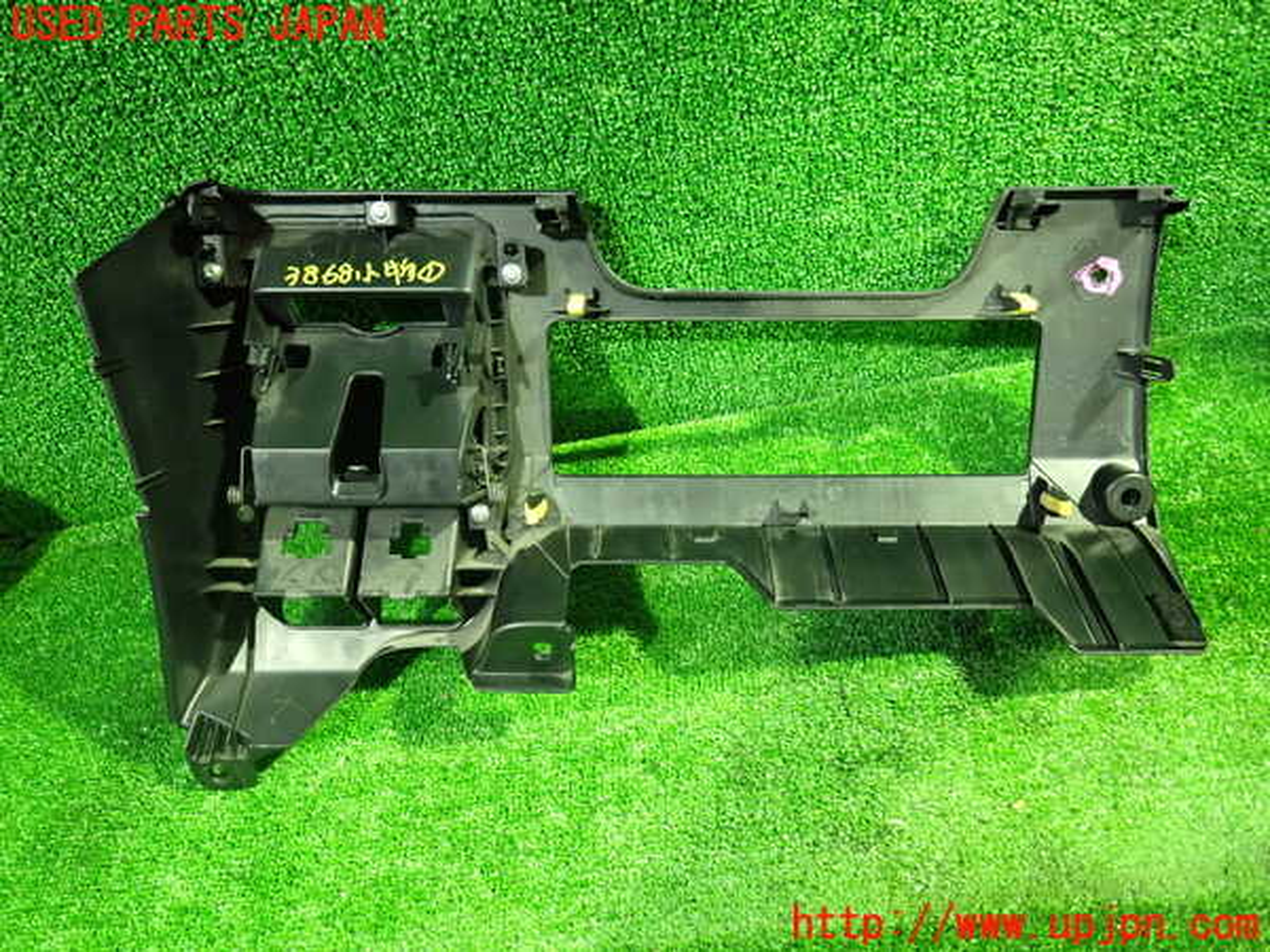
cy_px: 476
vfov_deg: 54.9
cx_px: 635
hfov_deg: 69.4
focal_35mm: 25
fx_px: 917
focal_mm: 4.5
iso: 800
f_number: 2
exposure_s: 1/15
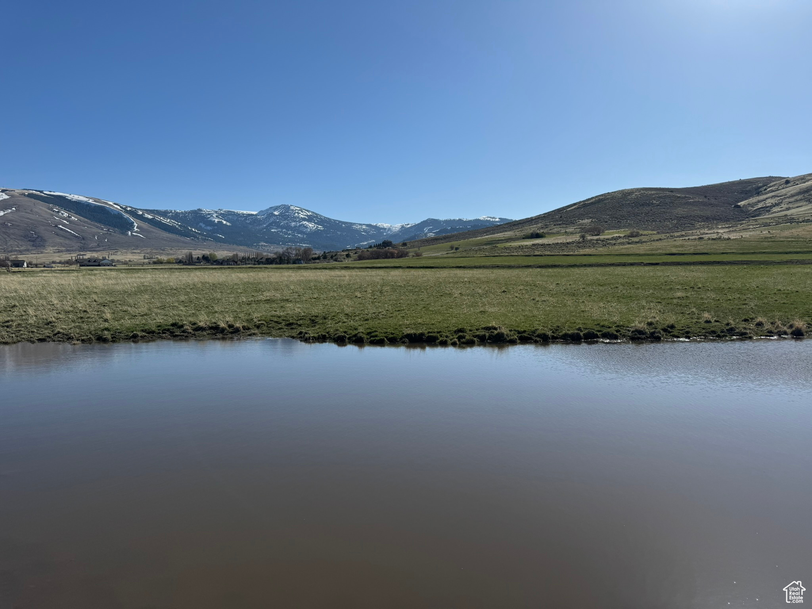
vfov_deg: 56.8
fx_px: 563
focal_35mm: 24
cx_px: 406
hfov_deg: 71.6
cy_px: 304
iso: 80
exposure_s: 1/9009
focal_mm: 6.76
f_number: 1.78
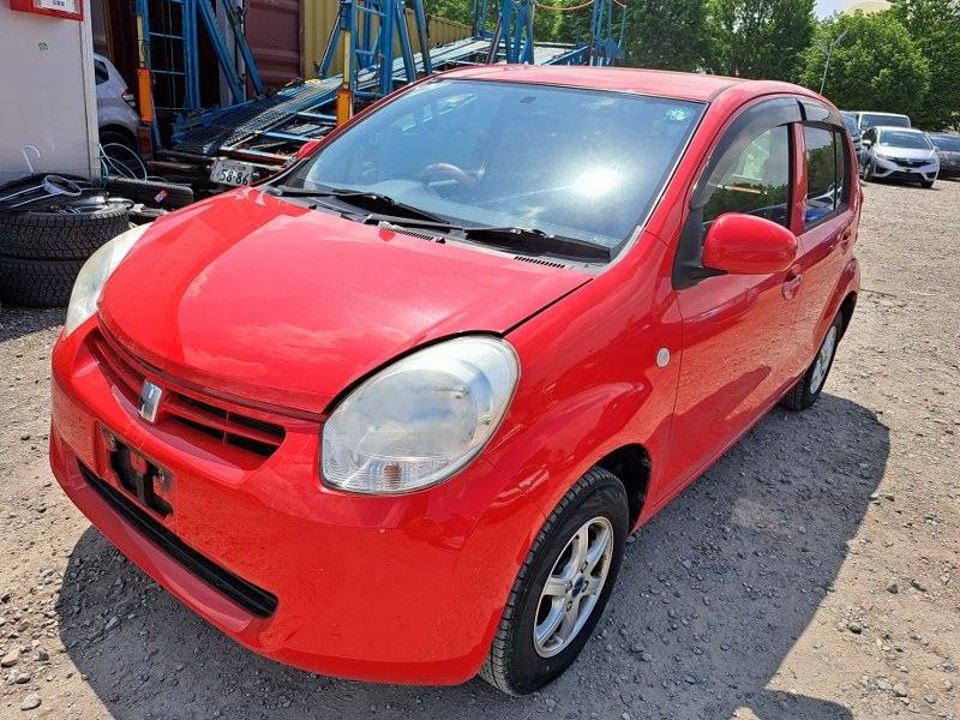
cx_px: 480
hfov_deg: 71.6
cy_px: 360
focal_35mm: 24
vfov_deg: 56.8
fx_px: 666
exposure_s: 1/1377
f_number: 1.8
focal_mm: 5.23
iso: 50
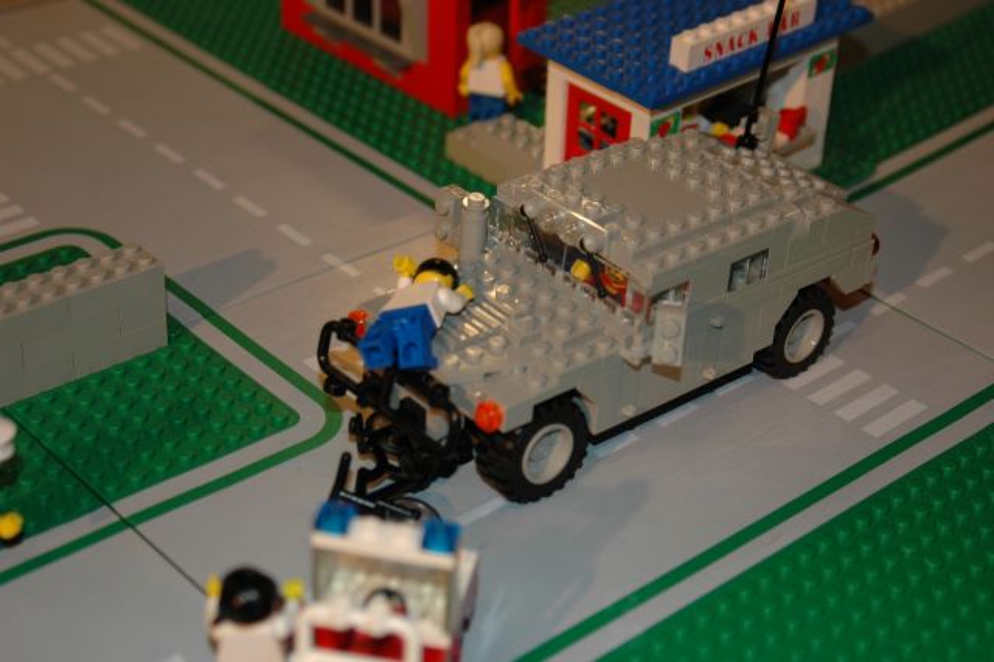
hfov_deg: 30.5
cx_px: 497
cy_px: 331
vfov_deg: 20.6
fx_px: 1821
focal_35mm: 66
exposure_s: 1/60
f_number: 4
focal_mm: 44
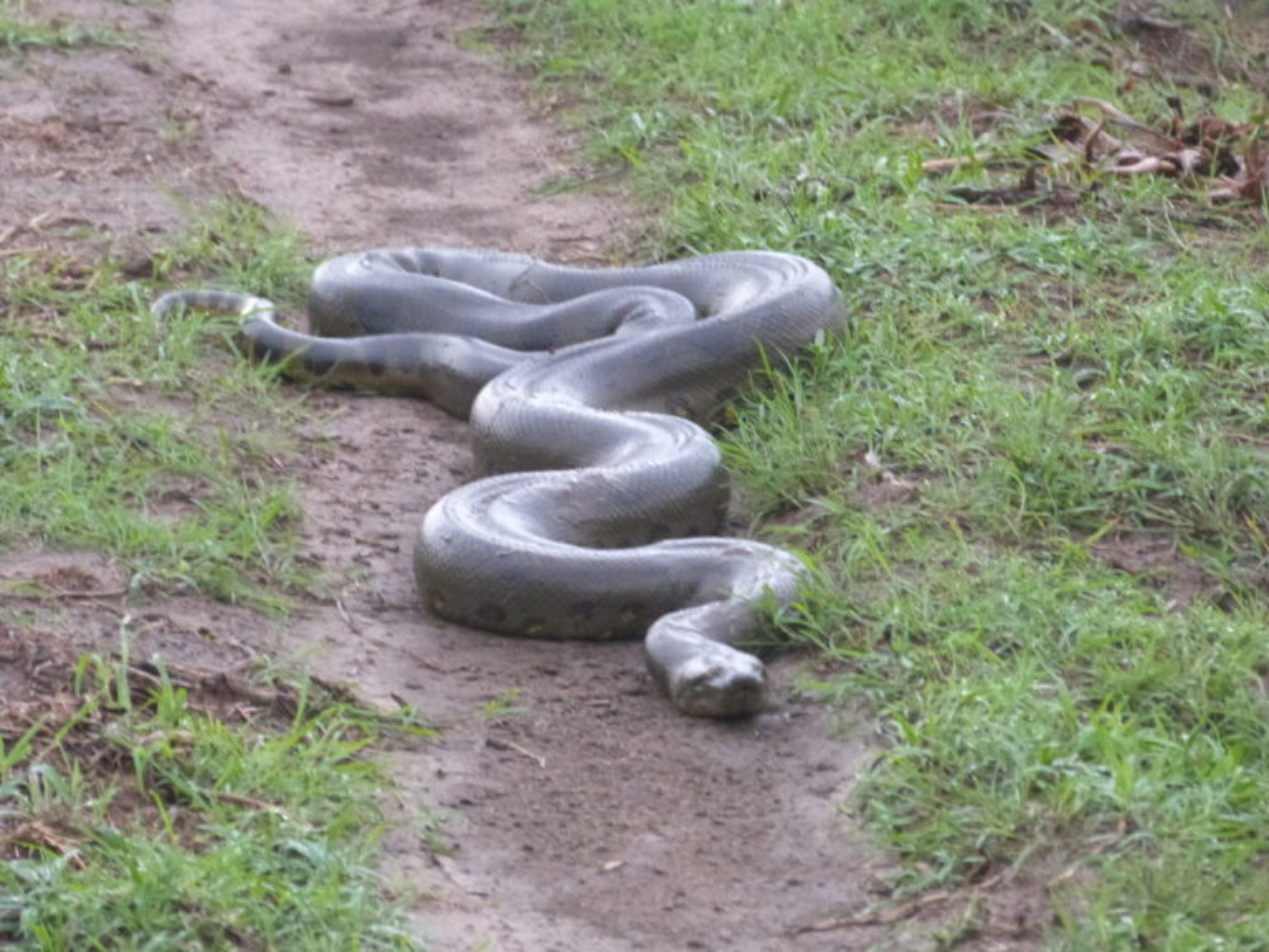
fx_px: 9715
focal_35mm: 265
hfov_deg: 7.5
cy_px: 476
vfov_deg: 5.6
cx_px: 634
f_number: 4
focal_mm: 47.7
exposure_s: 1/80
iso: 800
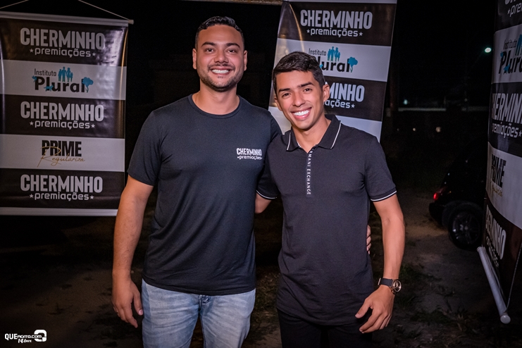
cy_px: 174
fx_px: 522
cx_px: 261
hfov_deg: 53.1
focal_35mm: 36
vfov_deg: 36.9
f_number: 2.8
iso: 2500
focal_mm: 24
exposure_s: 1/500
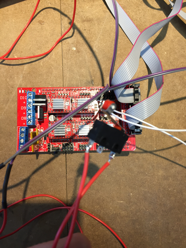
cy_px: 124
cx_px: 93
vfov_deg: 61.7
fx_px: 208
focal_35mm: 29
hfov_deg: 48.2
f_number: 2.2
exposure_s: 1/33
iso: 100
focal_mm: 4.15
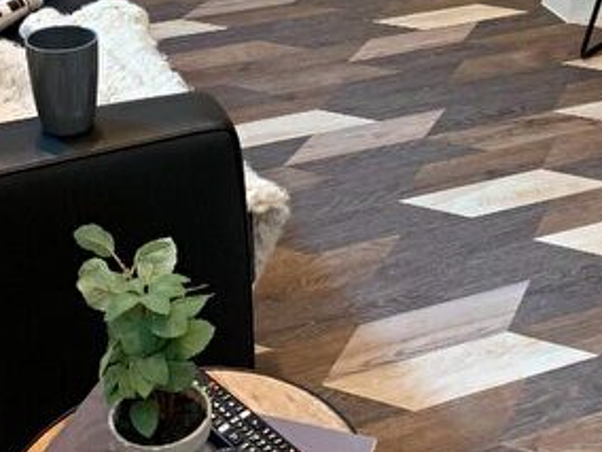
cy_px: 50
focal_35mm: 64
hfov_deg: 30.1
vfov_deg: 22.4
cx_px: 375
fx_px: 1113
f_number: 1.8
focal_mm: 4.25
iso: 320
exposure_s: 1/50
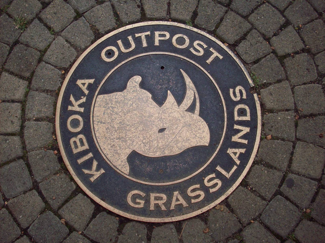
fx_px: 347
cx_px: 162
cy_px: 122
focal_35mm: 37
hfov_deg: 50.1
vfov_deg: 38.7
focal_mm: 6.2
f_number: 2.8
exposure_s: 1/519
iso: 80
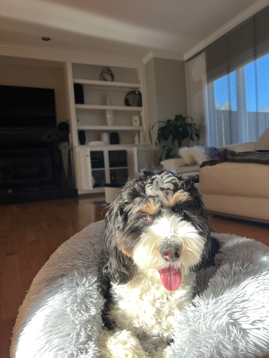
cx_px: 134
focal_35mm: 26
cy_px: 179
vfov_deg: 67.3
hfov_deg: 53.1
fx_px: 269
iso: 40
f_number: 1.5
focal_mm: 5.7
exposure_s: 1/210
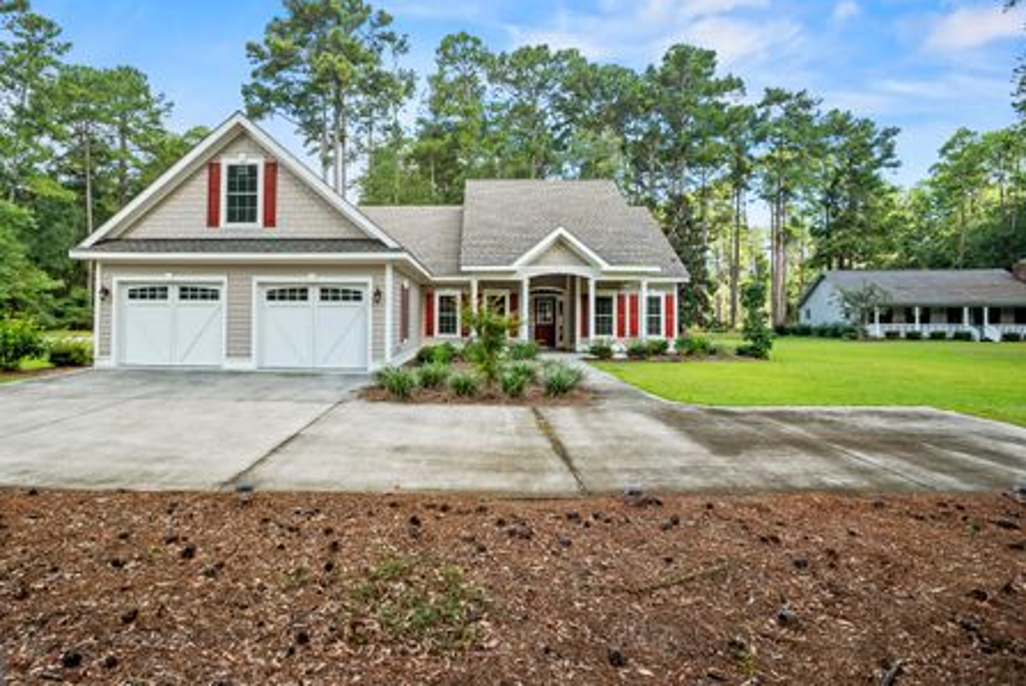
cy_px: 305
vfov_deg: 64.5
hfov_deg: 86.6
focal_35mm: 19
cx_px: 464
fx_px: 542
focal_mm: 17
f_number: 7.1
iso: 400
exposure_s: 1/500
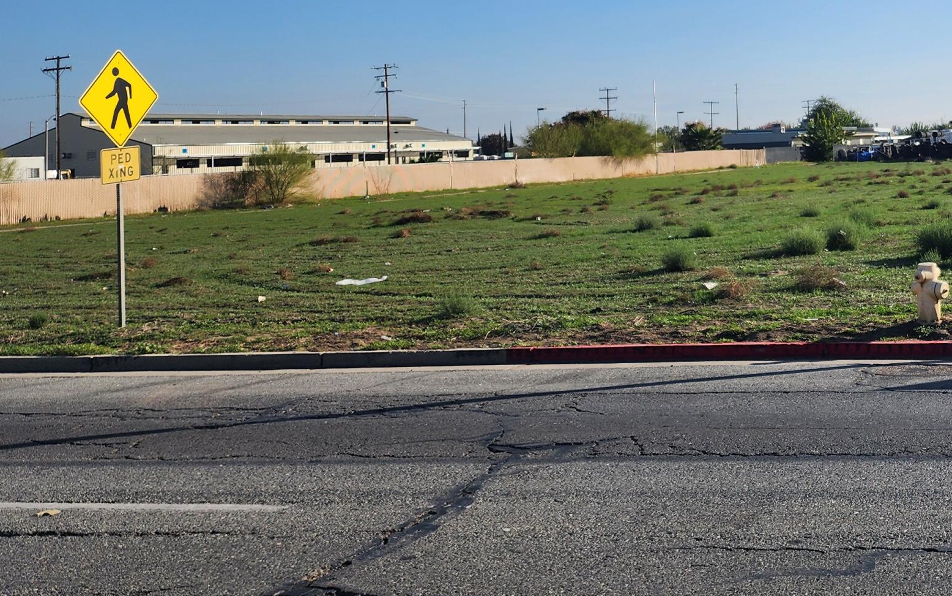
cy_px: 117
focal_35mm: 47
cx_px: 851
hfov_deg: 39.6
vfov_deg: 26.9
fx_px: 1220
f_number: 1.8
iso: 12
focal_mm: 6.4
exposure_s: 1/1576
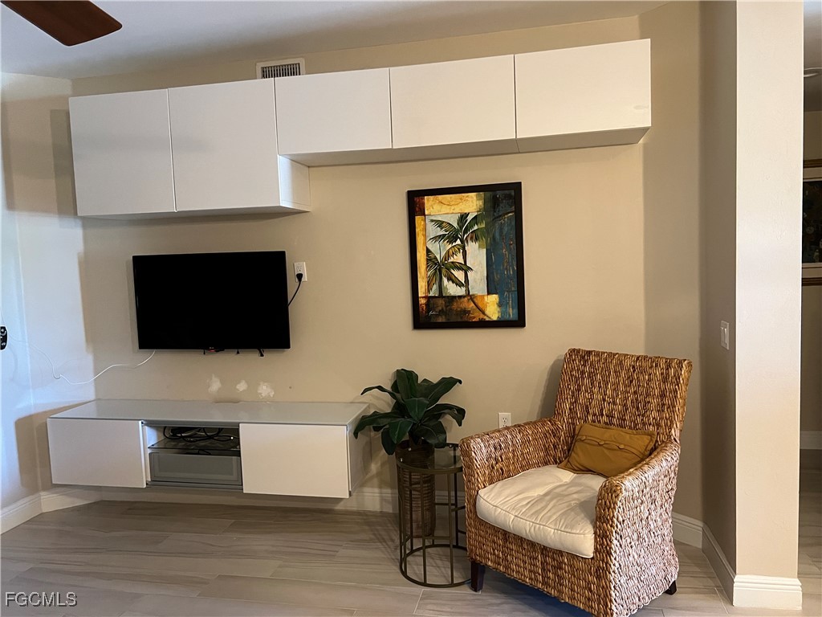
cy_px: 308
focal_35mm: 26
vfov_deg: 53.1
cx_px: 411
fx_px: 617
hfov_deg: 67.3
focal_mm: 5.7
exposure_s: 1/58
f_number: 1.5
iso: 500
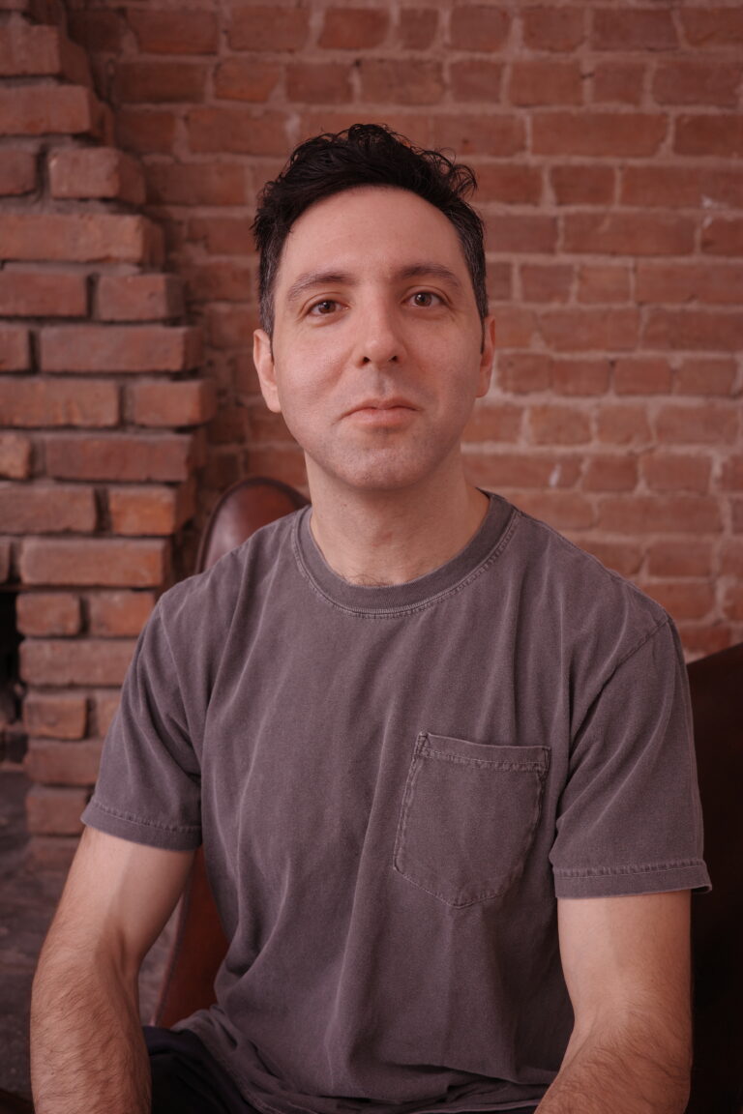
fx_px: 1238
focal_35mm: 40
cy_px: 557
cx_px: 372
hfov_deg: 33.4
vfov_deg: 48.5
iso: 125
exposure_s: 1/40
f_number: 2.8
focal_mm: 26
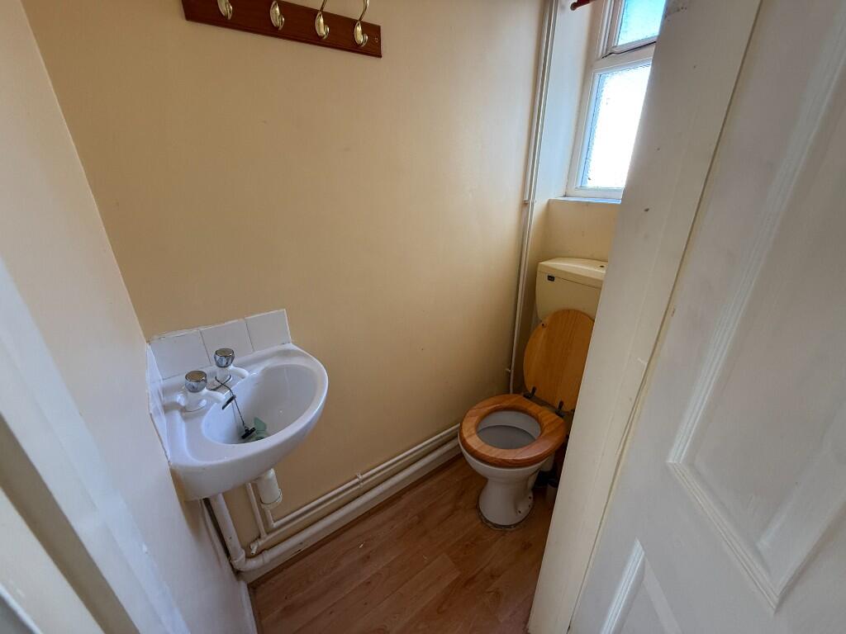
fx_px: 342
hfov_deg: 102.1
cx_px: 423
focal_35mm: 14
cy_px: 317
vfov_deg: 85.7
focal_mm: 2.22
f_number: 2.2
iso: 250
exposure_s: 1/99
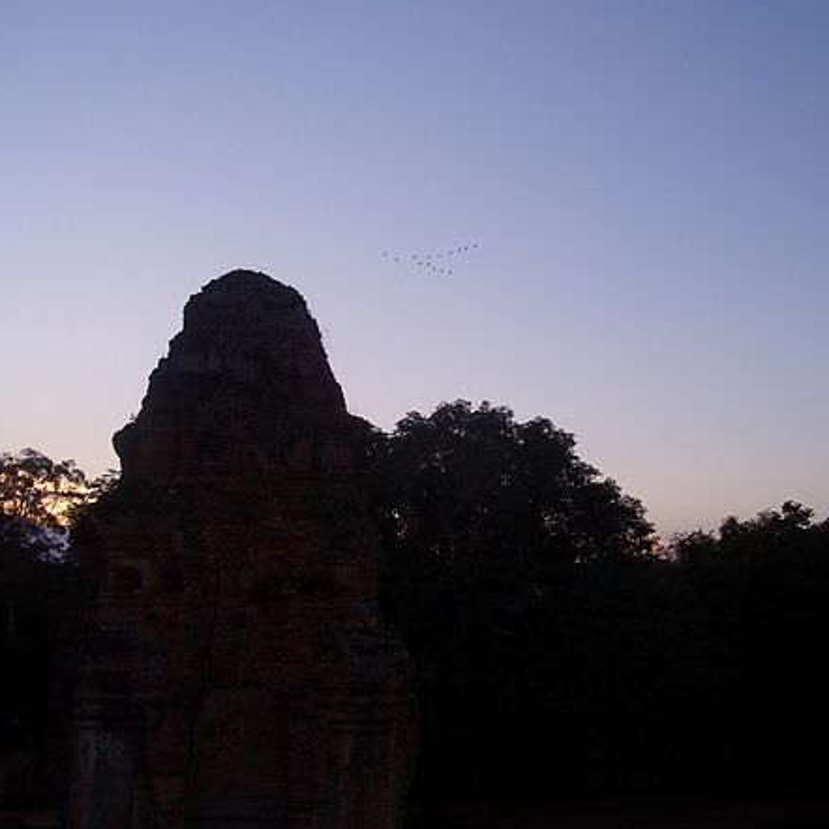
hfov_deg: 39.9
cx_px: 491
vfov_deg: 40.0
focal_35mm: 42
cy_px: 414
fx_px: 1138
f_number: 4.3
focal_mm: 5.8
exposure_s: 1/160
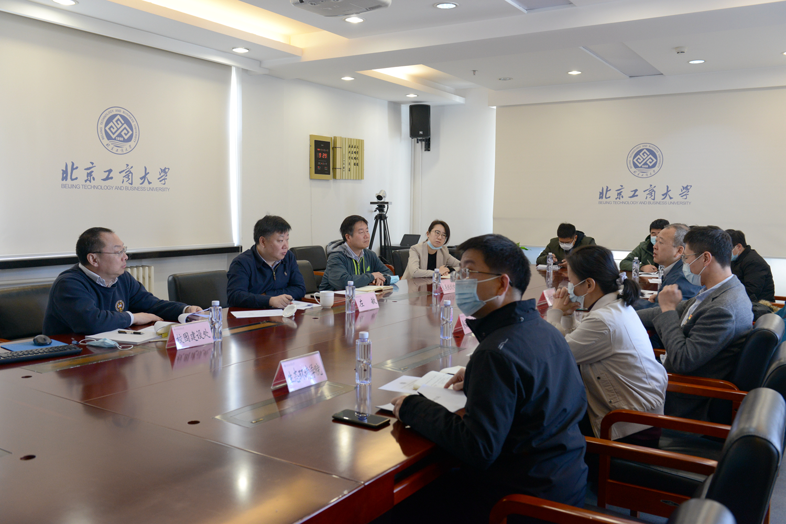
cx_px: 393
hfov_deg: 58.7
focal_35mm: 32
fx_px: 699
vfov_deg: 41.1
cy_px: 262
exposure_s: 1/100
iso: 1250
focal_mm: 32
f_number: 5
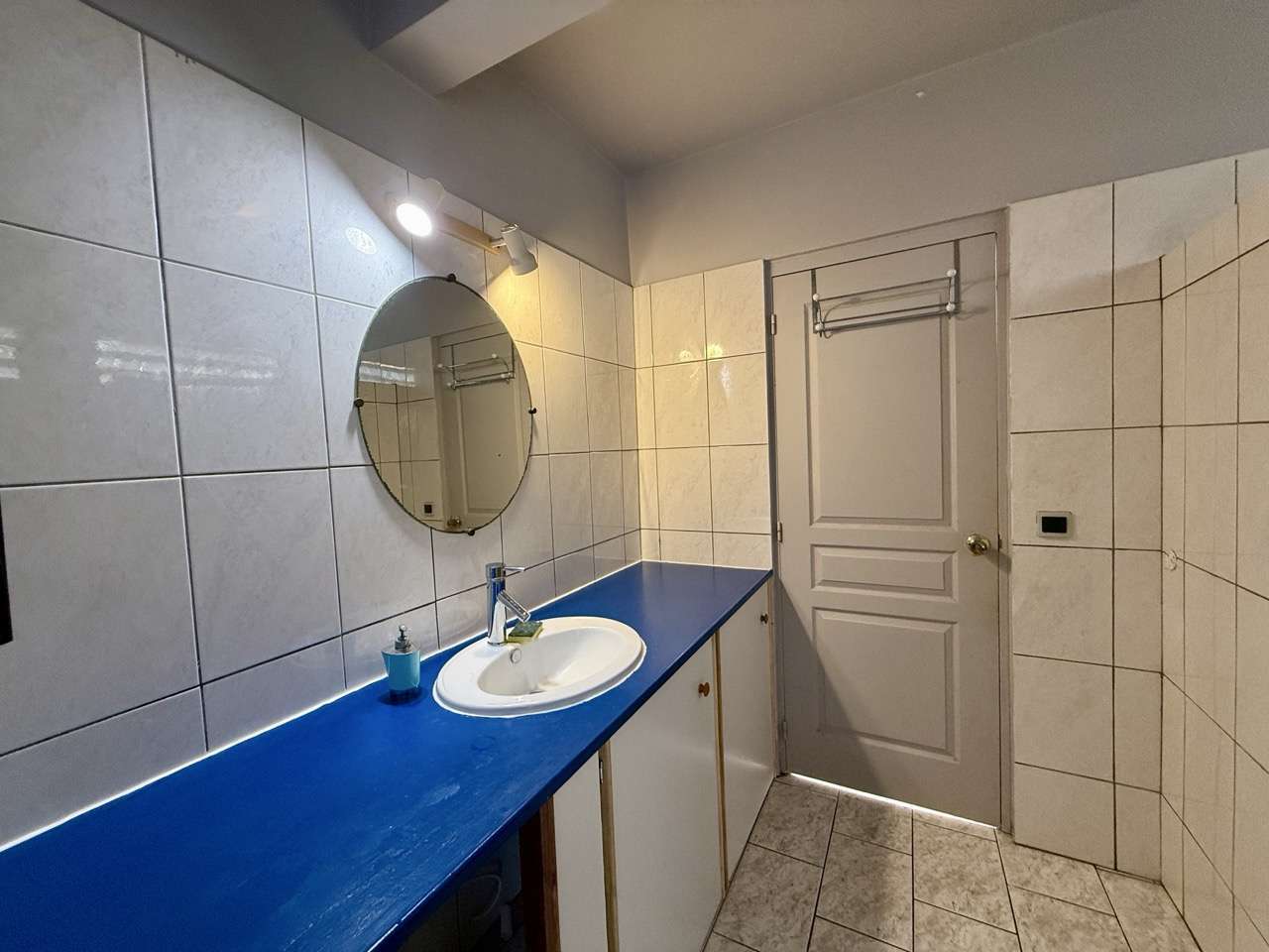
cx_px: 634
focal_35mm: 14
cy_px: 476
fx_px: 513
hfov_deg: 102.1
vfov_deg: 85.7
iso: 250
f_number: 2.2
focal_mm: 2.22
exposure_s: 1/120
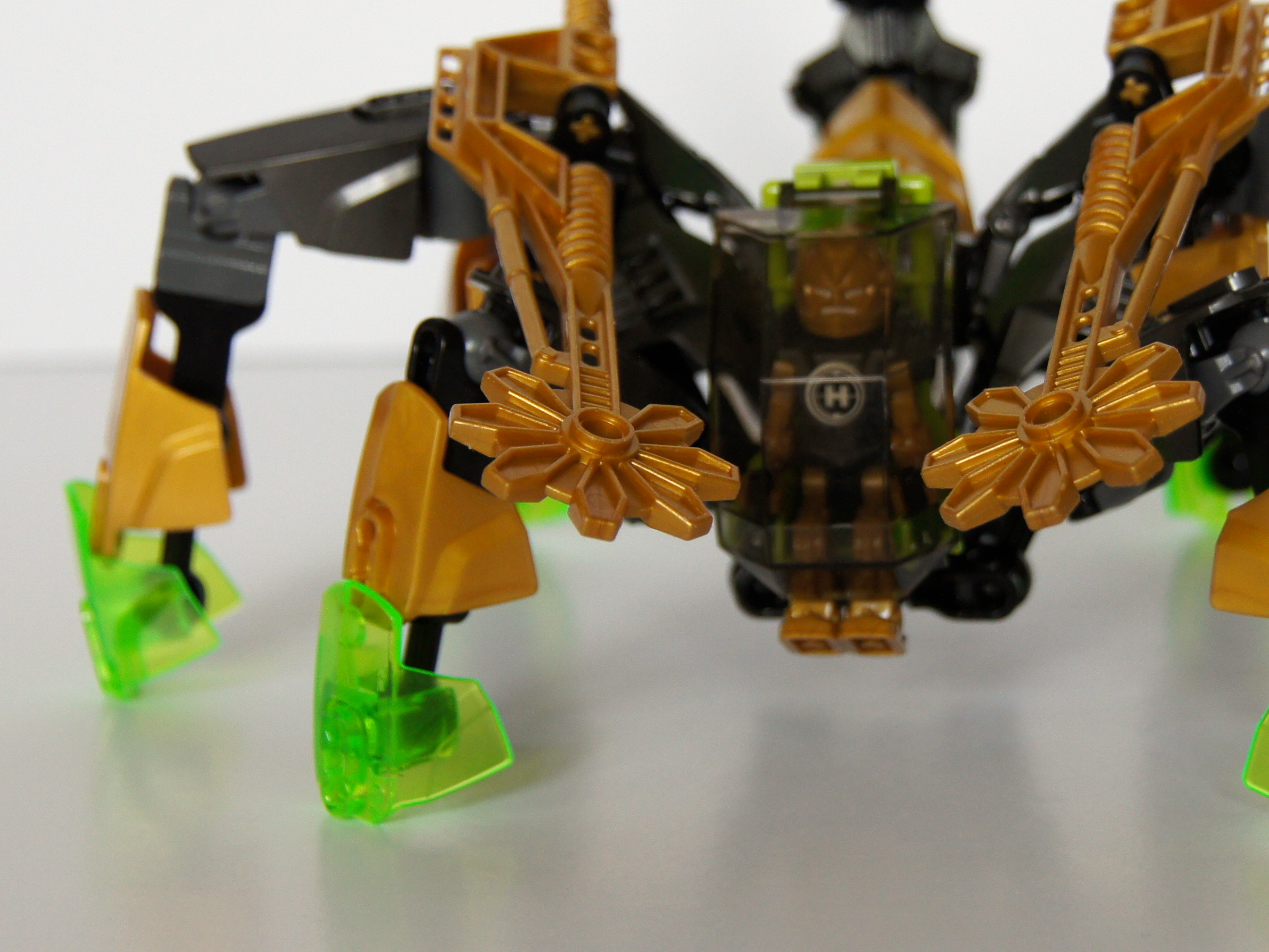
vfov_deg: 12.0
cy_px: 395
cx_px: 792
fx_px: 4509
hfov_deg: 16.0
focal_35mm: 123
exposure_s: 1/80
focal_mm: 50
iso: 400
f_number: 4.5
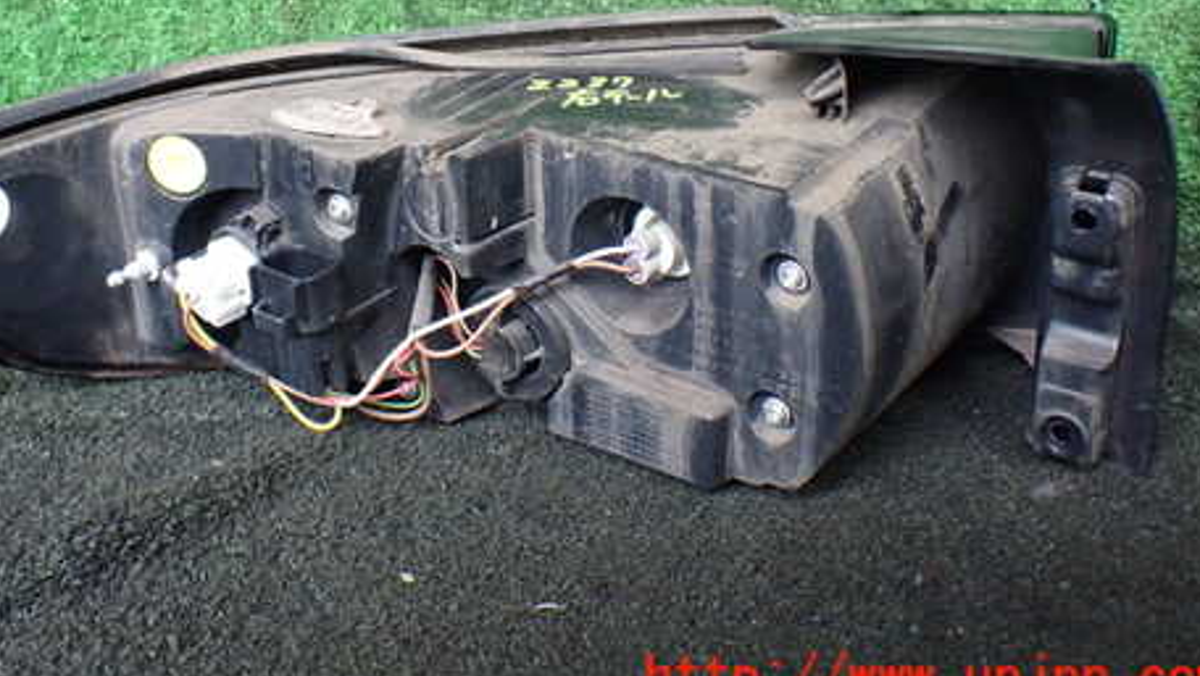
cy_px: 121
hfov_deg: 46.9
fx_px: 1369
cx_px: 450
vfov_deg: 27.1
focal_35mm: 43
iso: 800
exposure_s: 1/80
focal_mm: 5.4
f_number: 2.3
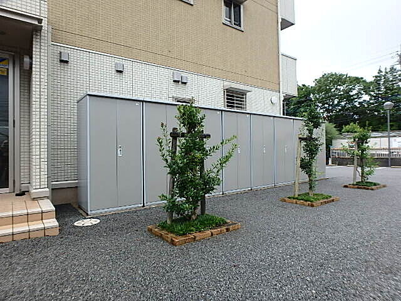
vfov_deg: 63.4
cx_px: 200
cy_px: 150
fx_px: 243
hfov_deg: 79.0
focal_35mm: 21
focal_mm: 3.7
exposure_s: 1/320
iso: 125
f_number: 3.5
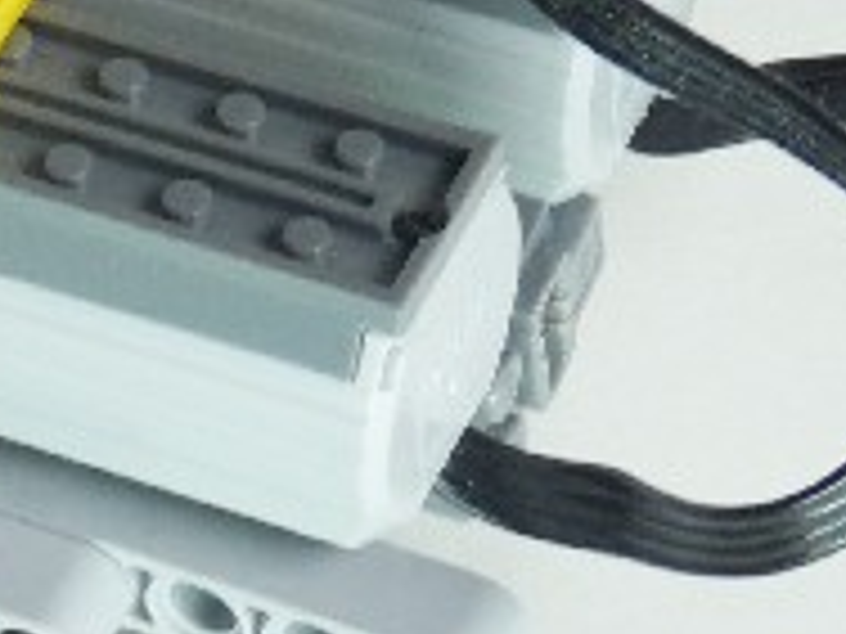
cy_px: 841
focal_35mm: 260
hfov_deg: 7.5
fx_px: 6354
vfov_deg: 5.7
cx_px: -418
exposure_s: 1/40
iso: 100
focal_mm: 10.8
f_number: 3.2
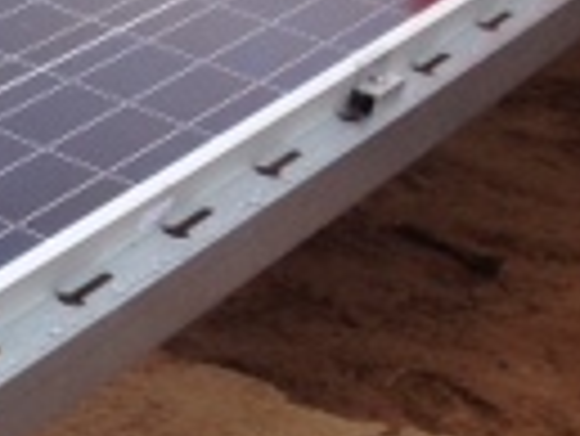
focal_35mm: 174
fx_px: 2918
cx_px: -787
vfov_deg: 8.5
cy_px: 216
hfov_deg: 10.0
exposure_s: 1/951
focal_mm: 4.28
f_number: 2.4
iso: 50
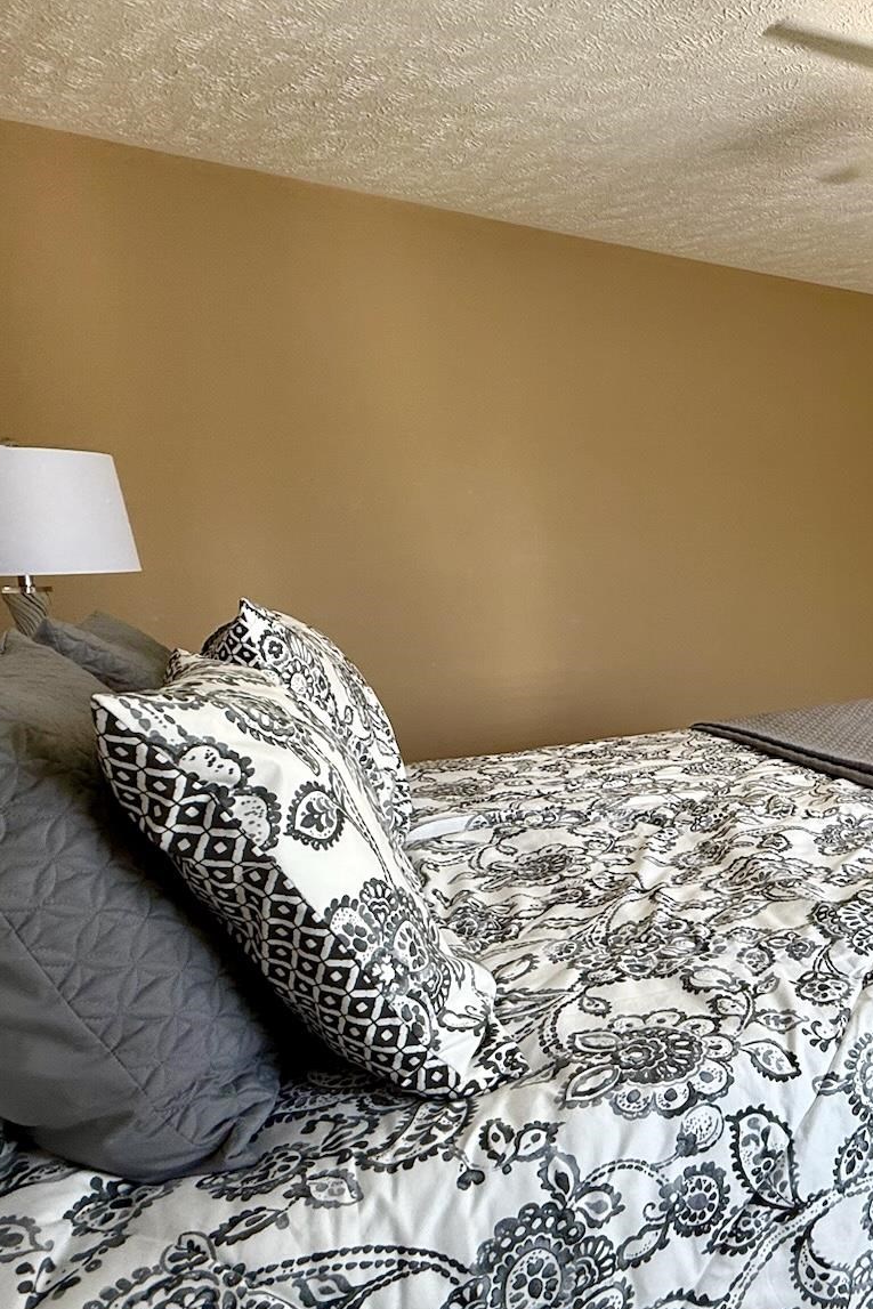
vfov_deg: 69.4
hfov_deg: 41.6
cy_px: 669
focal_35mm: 26
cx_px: 913
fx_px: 945
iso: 160
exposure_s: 1/120
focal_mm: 2.22
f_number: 2.2
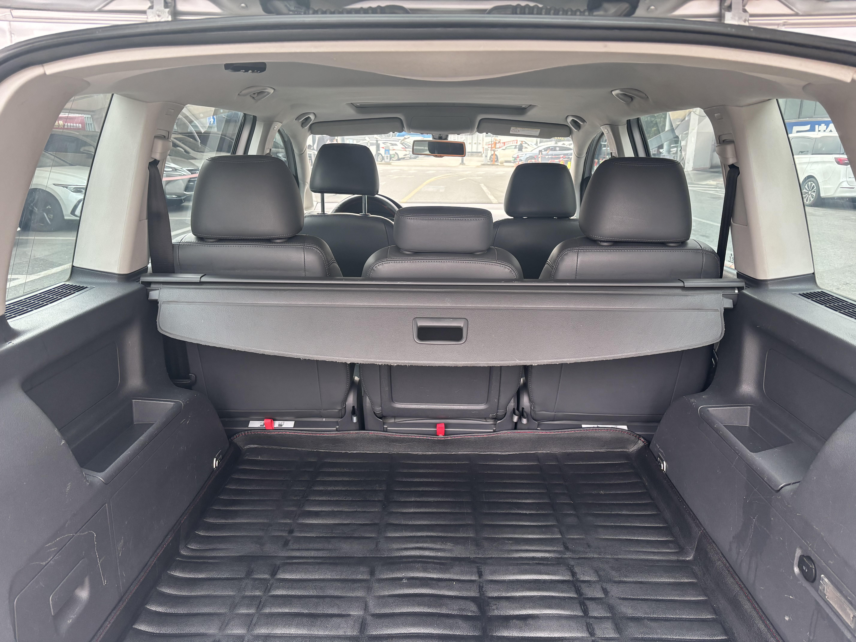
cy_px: 321
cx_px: 428
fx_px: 643
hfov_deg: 67.3
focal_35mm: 26
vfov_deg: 53.1
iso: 125
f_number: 1.6
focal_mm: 5.96
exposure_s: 1/86
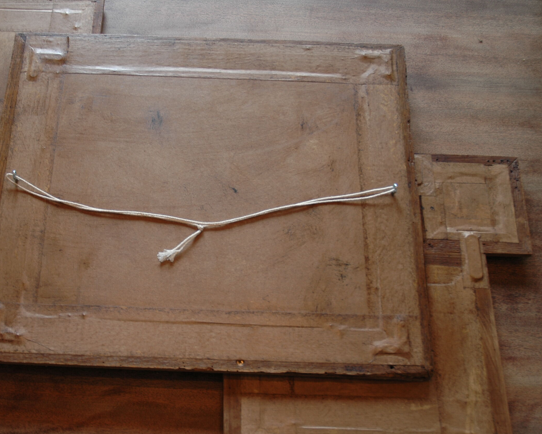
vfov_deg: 29.8
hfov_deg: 36.4
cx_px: 169
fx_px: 813
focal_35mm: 51
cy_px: 243
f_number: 3.8
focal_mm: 25
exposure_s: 1/10
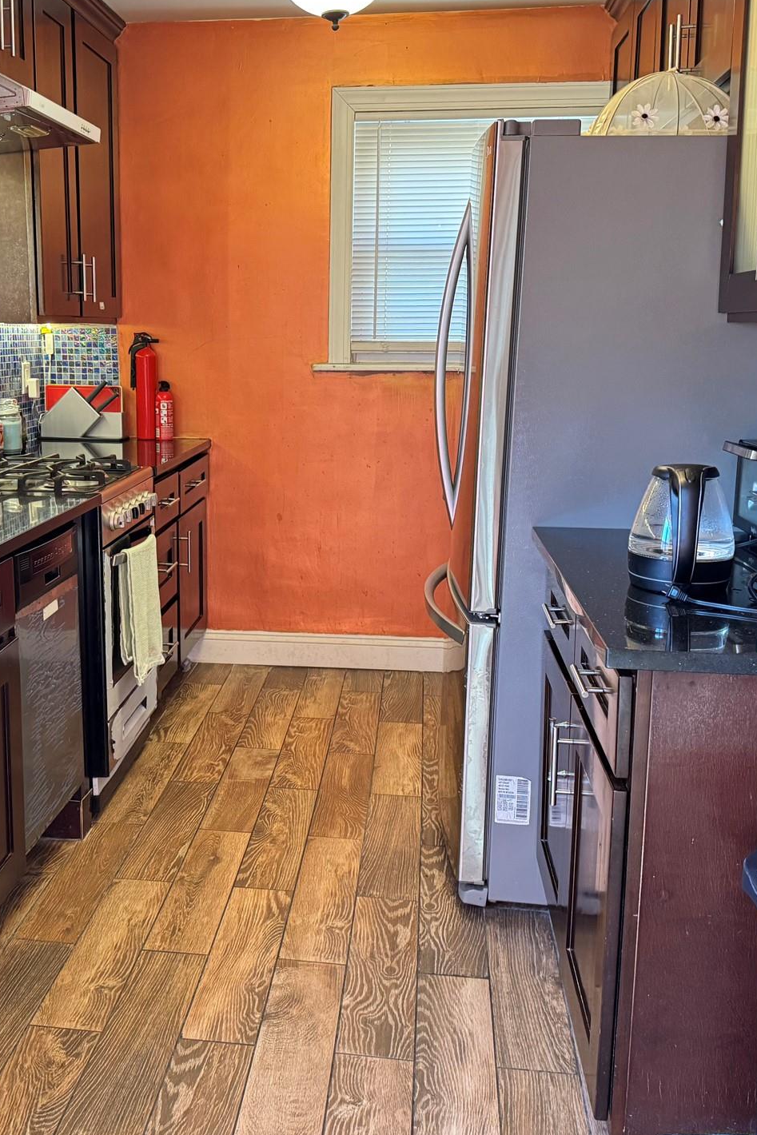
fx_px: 1135
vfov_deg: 53.1
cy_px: 526
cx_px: 269
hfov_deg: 36.6
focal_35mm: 36
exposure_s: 1/60
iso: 320
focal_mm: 6.76
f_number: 1.78
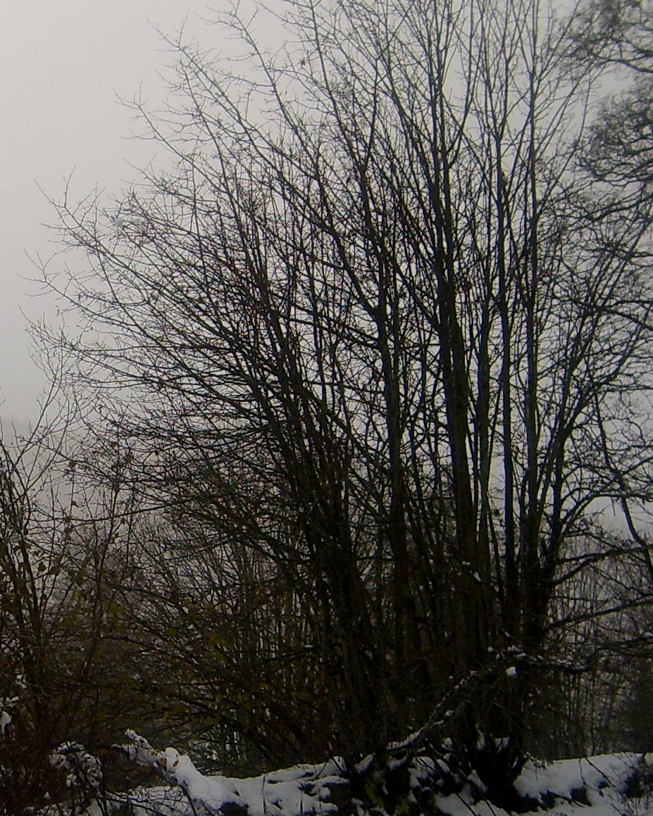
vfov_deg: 23.0
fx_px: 2005
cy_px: 420
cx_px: 38
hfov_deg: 18.1
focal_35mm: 83
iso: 50
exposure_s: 1/250
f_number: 7.1
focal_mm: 5.8
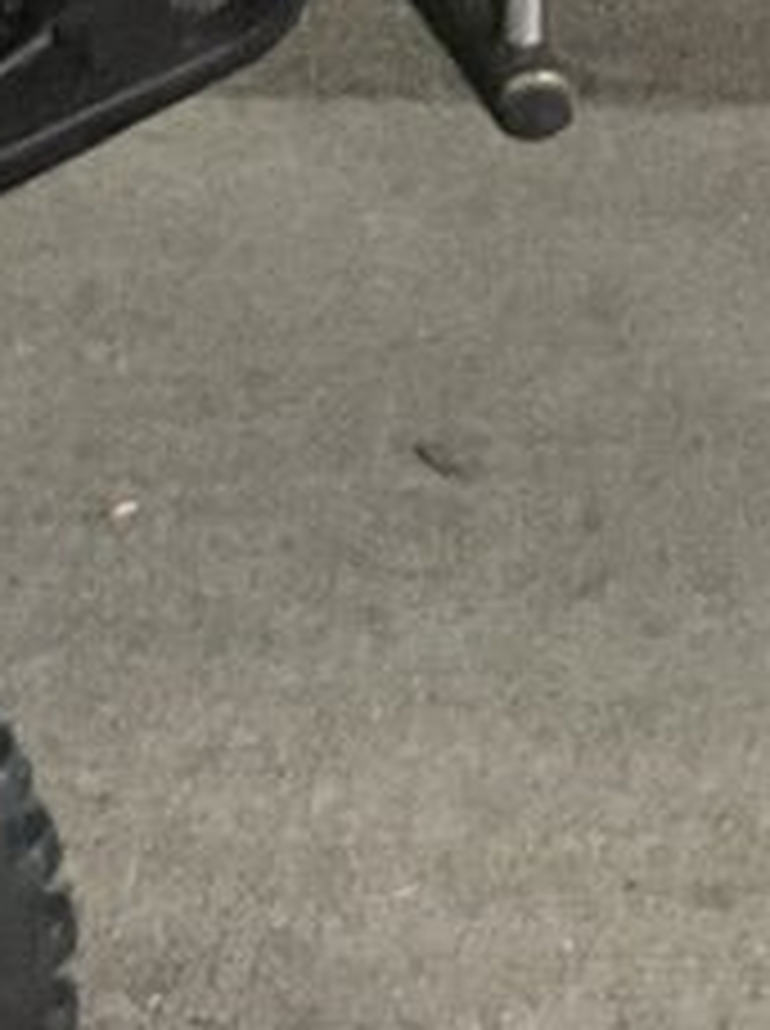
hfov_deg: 6.1
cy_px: 308
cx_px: -2587
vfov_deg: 10.3
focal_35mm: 192
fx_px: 5710
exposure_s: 1/30
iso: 320
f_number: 1.8
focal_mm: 3
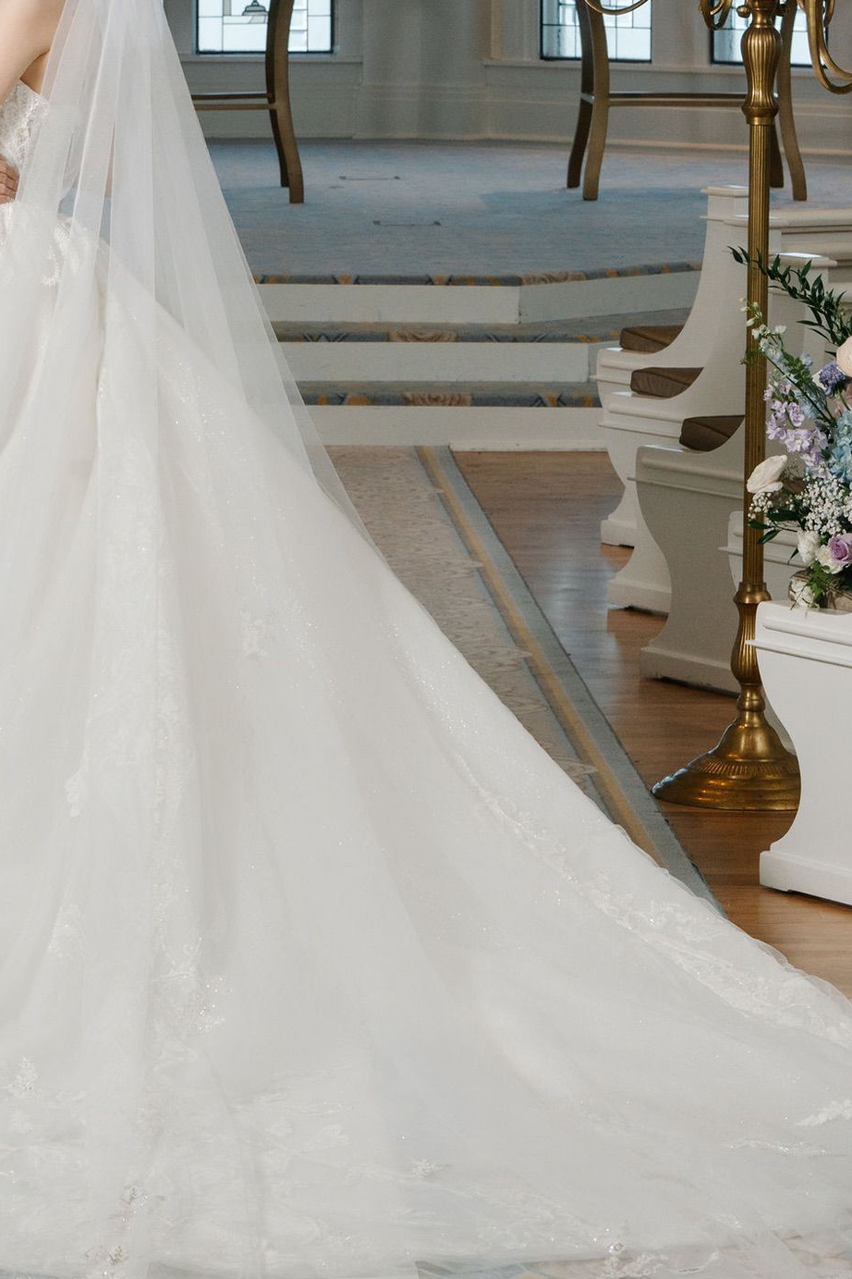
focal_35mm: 180
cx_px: 19
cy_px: 110
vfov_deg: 11.3
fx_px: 6390
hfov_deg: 7.6
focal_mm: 83
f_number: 11
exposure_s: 1/250
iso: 400
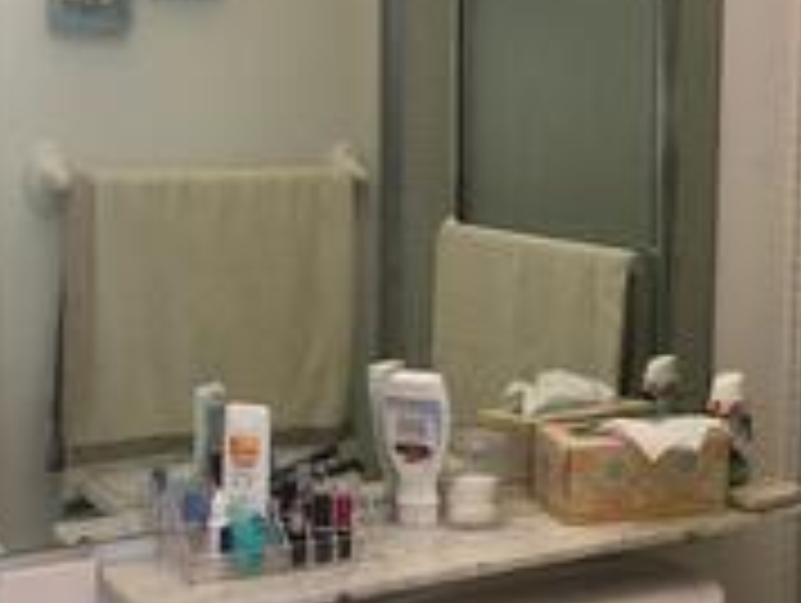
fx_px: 1506
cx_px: 657
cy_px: 284
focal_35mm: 65
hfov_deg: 29.0
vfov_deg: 22.6
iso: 40
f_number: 2.2
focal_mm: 4.15
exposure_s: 1/30
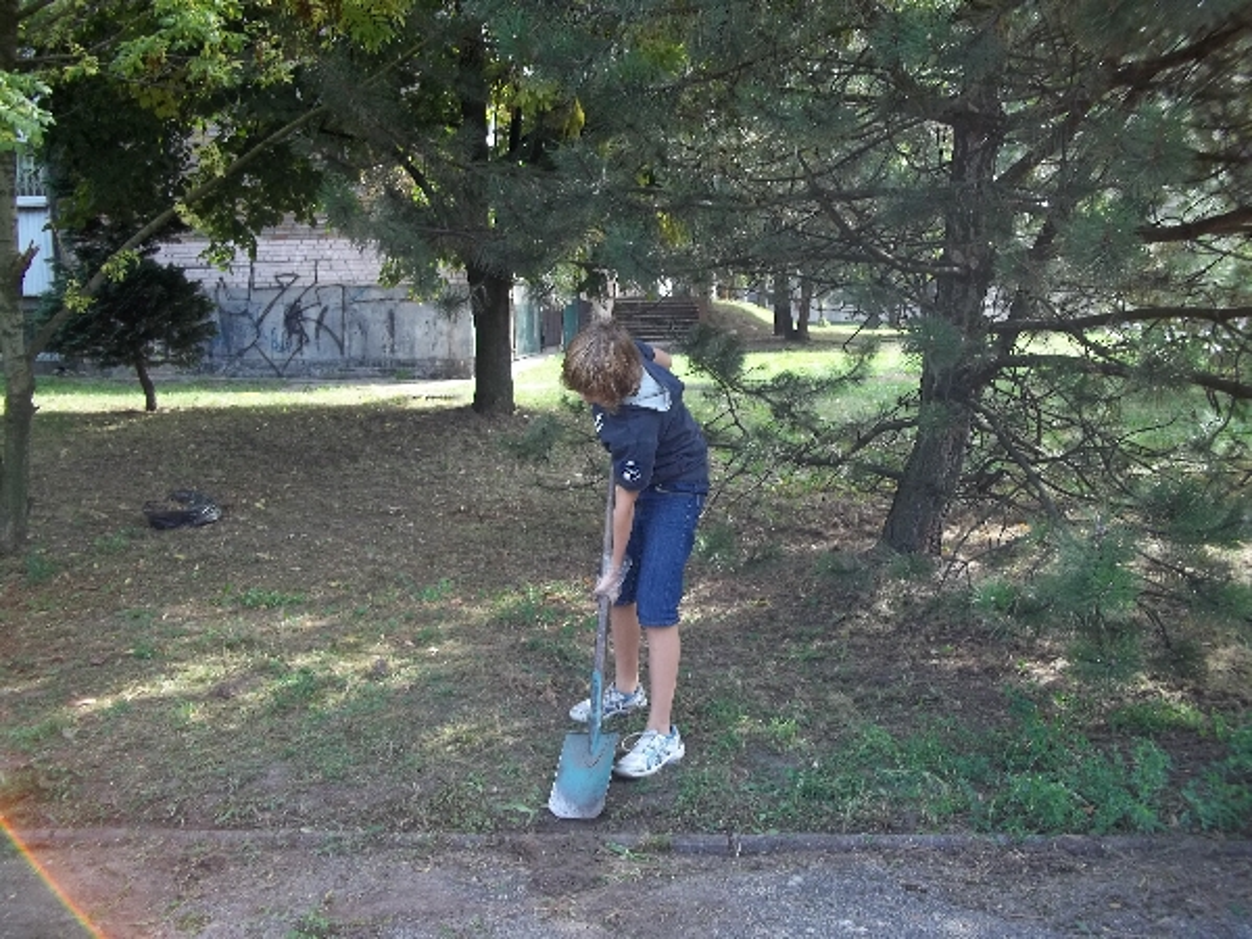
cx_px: 626
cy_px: 470
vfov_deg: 44.2
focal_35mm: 32
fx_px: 1157
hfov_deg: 56.8
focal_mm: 5.7
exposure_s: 1/125
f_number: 2.9
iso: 64
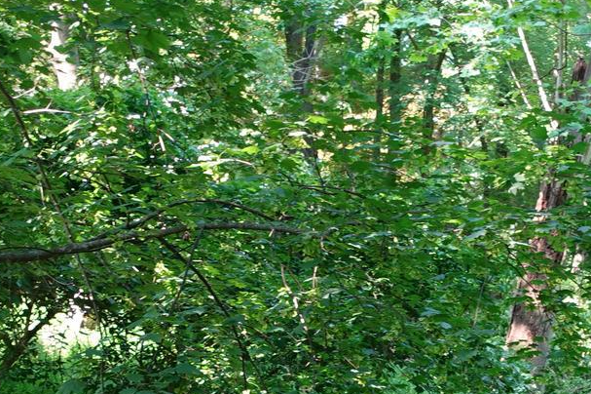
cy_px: 433
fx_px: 1329
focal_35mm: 81
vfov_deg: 16.3
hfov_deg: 24.9
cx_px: 422
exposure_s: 1/50
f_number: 2.8
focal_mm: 9.4
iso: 125
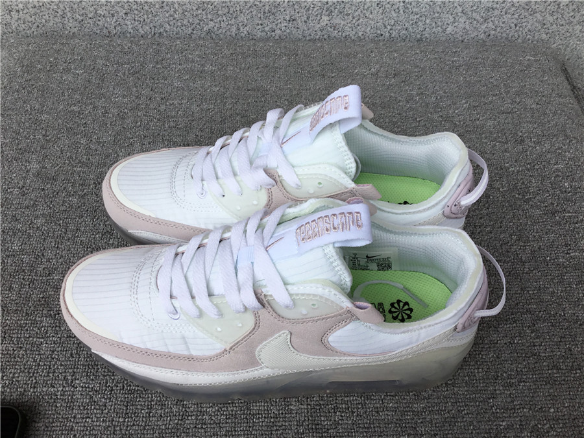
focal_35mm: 31
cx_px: 292
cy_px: 219
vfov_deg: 45.4
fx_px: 523
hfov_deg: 58.4
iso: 25
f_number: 2.4
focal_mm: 3.3
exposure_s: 1/369
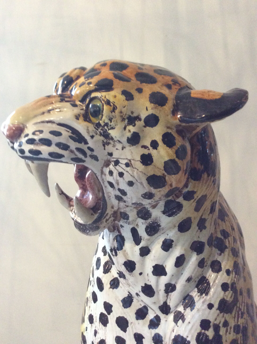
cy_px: 172
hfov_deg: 44.1
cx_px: 128
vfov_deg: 56.9
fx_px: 318
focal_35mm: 32
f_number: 2.4
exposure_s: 1/20
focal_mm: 3.3
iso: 250
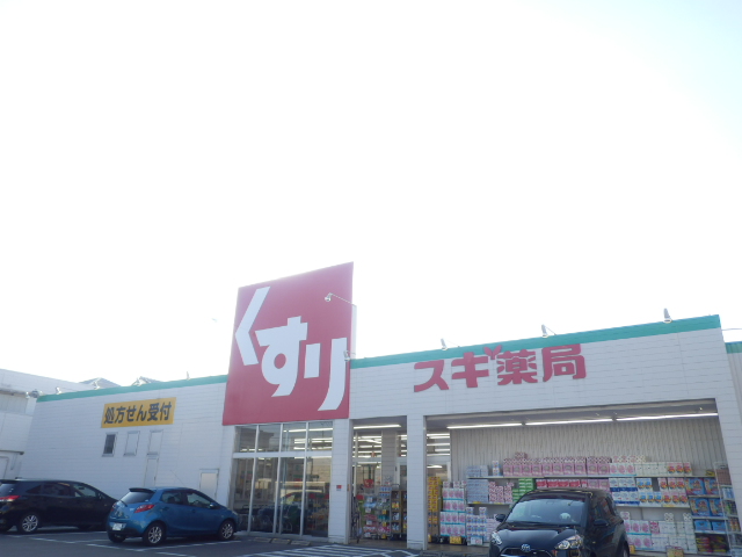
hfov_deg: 60.0
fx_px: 643
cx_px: 371
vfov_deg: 46.8
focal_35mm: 30
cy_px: 278
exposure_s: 1/320
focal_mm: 5.3
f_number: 3.5
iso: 80
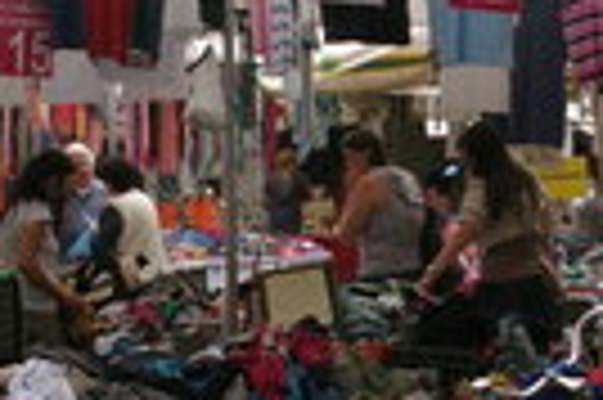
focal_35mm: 112
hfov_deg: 18.3
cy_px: 169
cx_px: 292
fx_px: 1874
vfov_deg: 12.2
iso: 800
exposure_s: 1/45
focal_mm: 20
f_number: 13
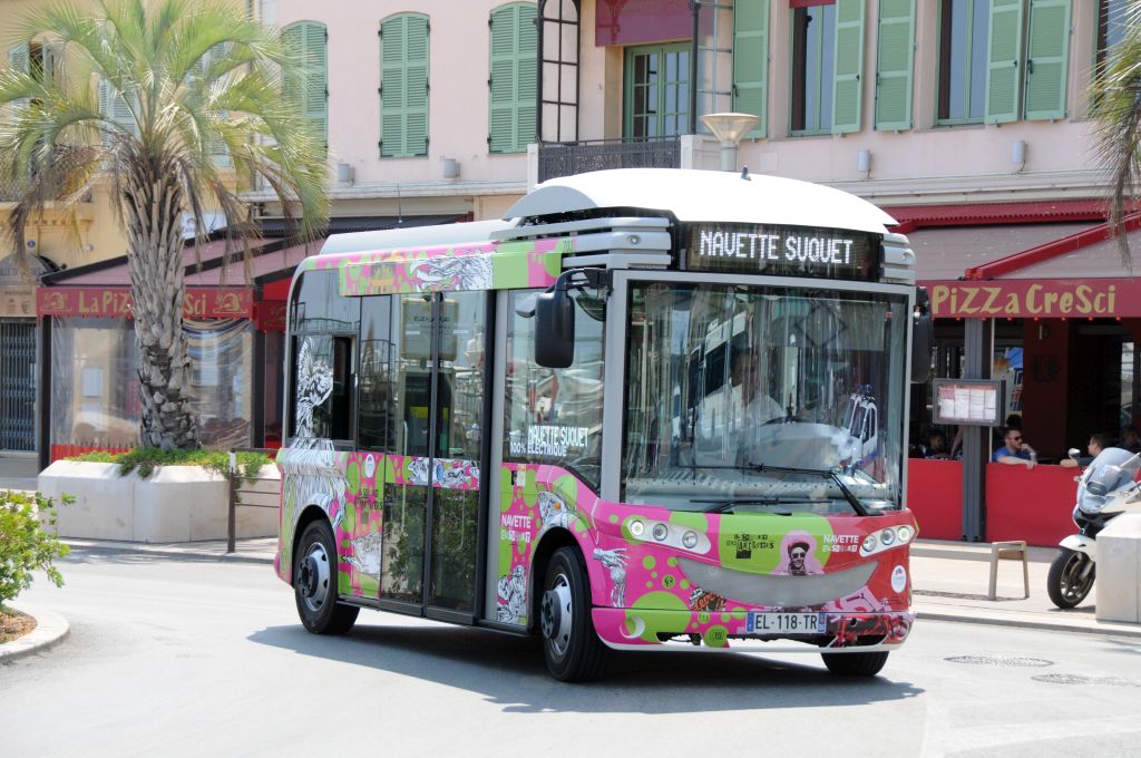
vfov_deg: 14.7
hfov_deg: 21.9
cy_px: 379
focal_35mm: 93
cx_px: 570
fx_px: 2944
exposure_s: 1/250
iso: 200
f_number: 8
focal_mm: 62
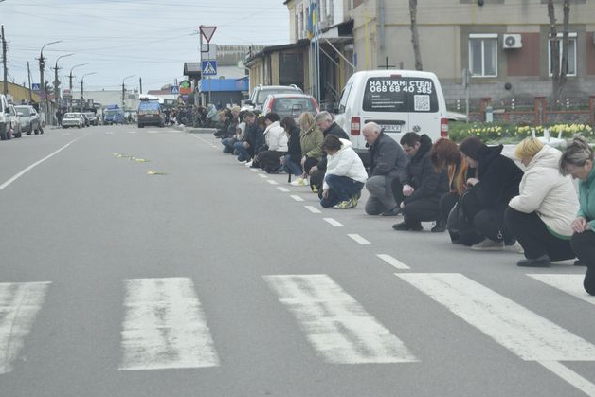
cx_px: 323
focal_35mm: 99
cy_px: 184
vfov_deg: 13.9
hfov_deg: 20.7
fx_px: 1630
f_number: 5.6
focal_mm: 55
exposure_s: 1/400
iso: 200
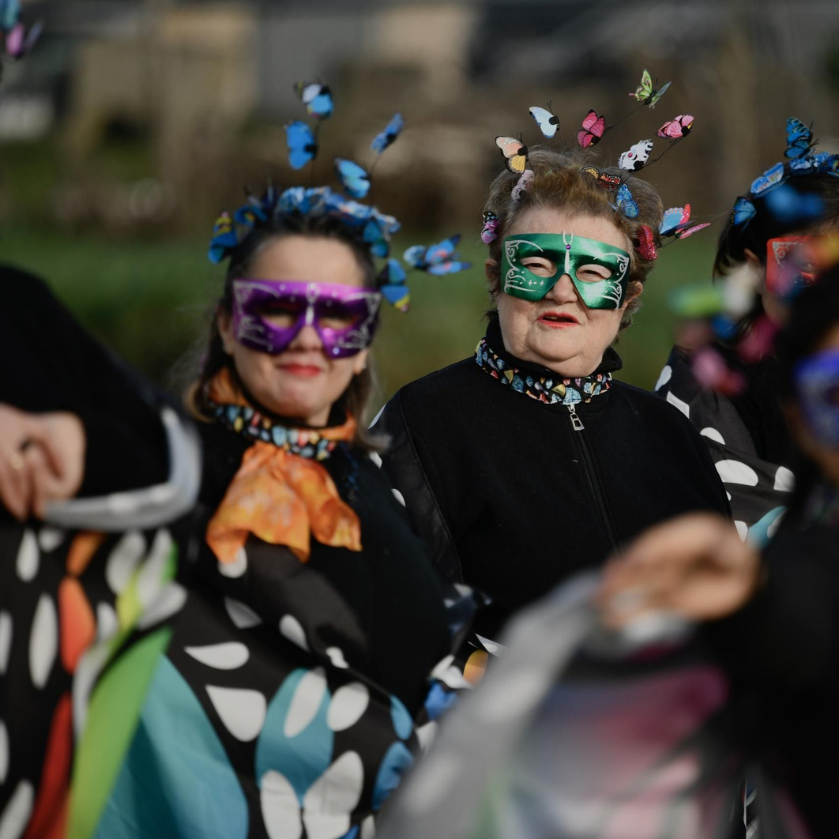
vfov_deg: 4.6
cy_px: 420
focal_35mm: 384
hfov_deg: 4.6
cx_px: 587
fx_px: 10530
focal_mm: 300
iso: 100
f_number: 4
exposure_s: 1/400
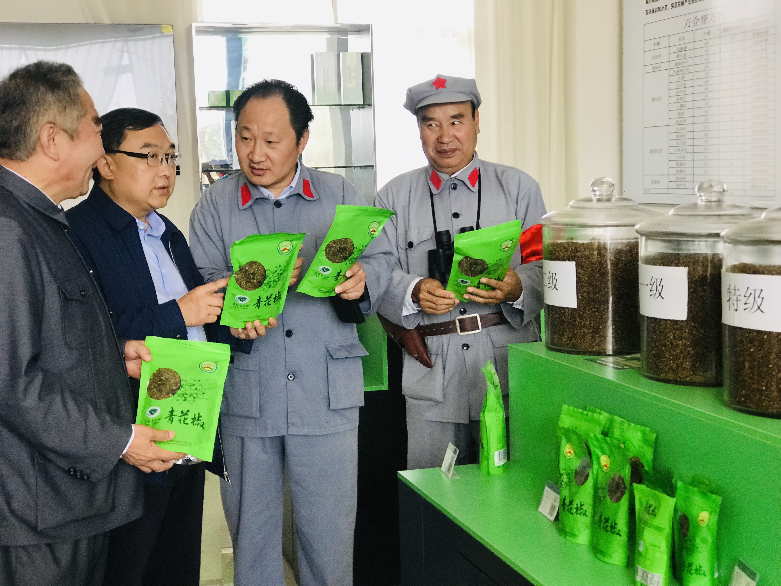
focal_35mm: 57
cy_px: 293
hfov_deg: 33.8
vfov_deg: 25.7
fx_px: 1286
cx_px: 390
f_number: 2.8
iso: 80
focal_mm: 6.6
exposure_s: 1/50
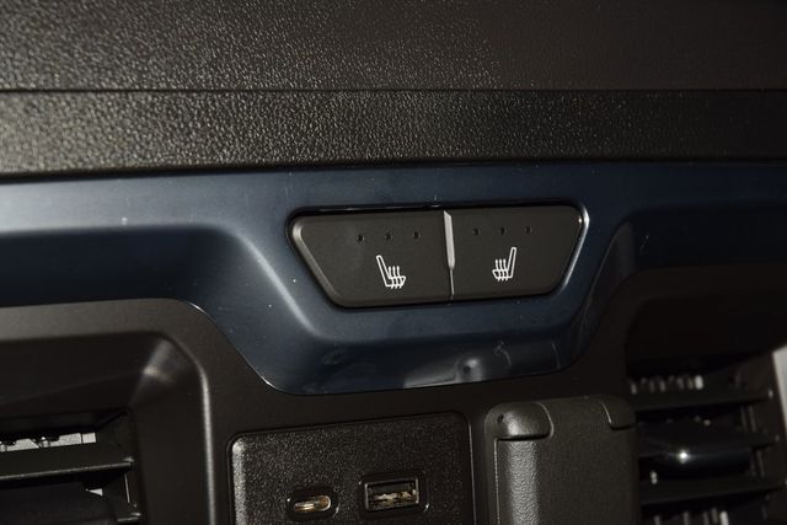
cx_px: 394
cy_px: 262
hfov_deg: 19.5
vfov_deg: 13.0
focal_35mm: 105
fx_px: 2296
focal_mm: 70
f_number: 8
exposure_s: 1/125
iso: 100
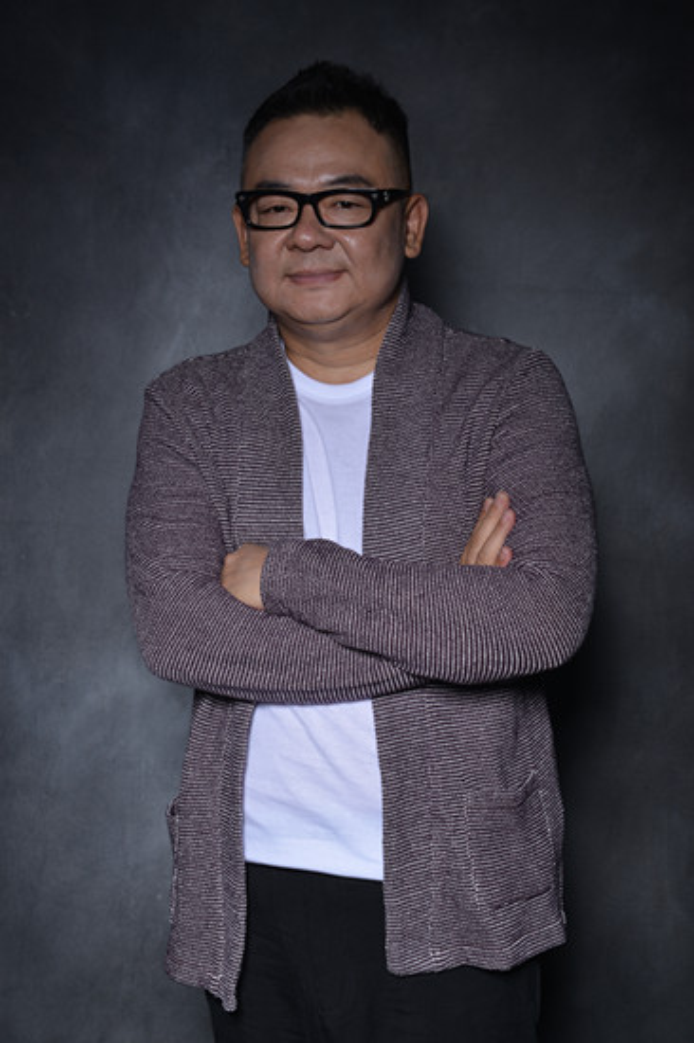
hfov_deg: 22.6
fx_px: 1737
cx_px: 347
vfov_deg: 33.4
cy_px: 522
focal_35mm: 60
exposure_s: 1/200
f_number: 10
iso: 100
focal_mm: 60
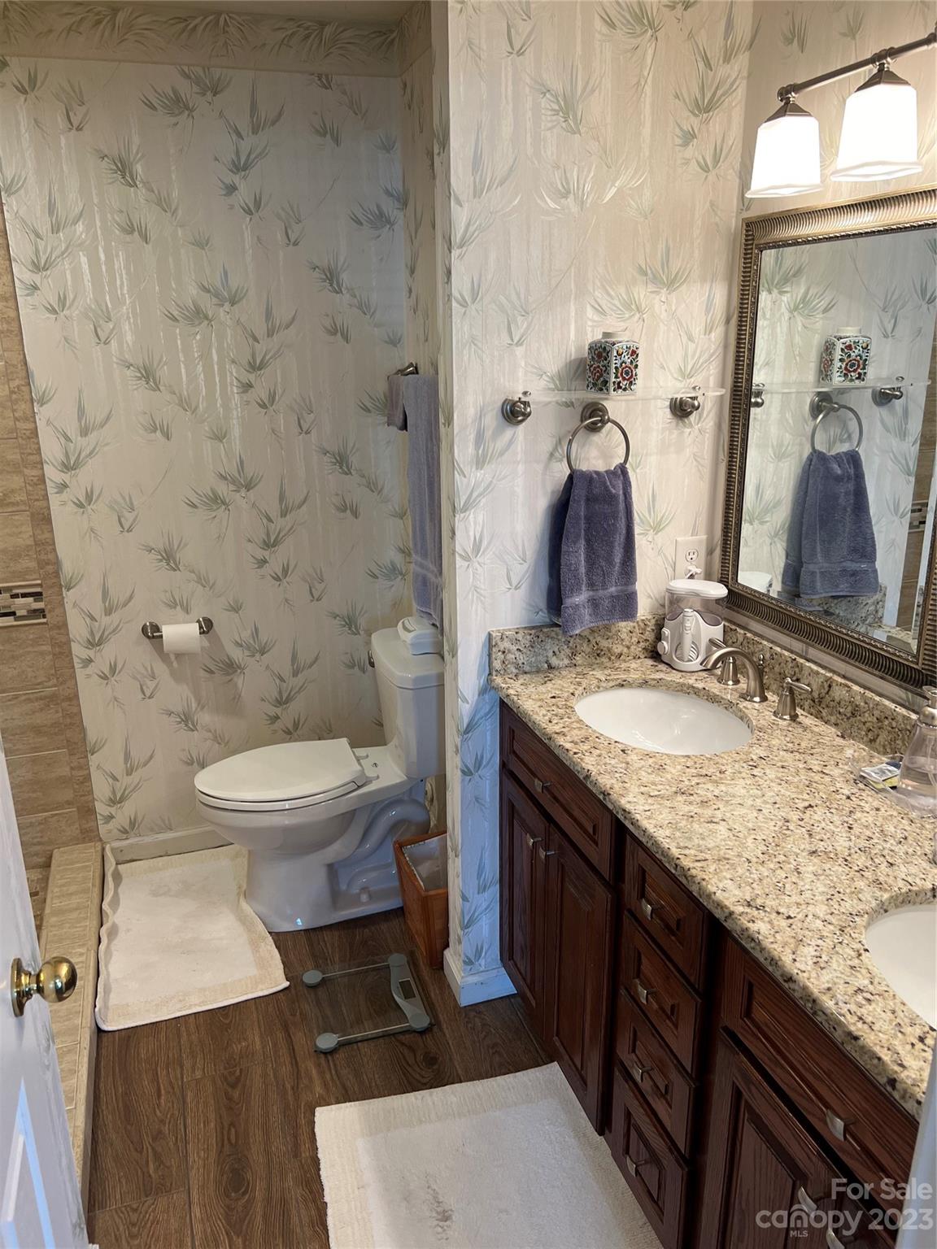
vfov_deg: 67.3
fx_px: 938
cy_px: 624
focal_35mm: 26
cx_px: 468
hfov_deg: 53.1
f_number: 1.5
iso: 64
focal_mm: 5.7
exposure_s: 1/60
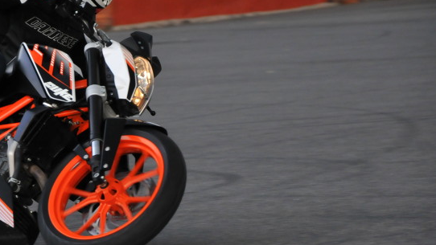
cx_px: 61
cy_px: 125
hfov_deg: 7.4
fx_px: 3375
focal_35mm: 292
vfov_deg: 4.2
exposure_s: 1/320
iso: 800
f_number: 5.6
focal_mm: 105
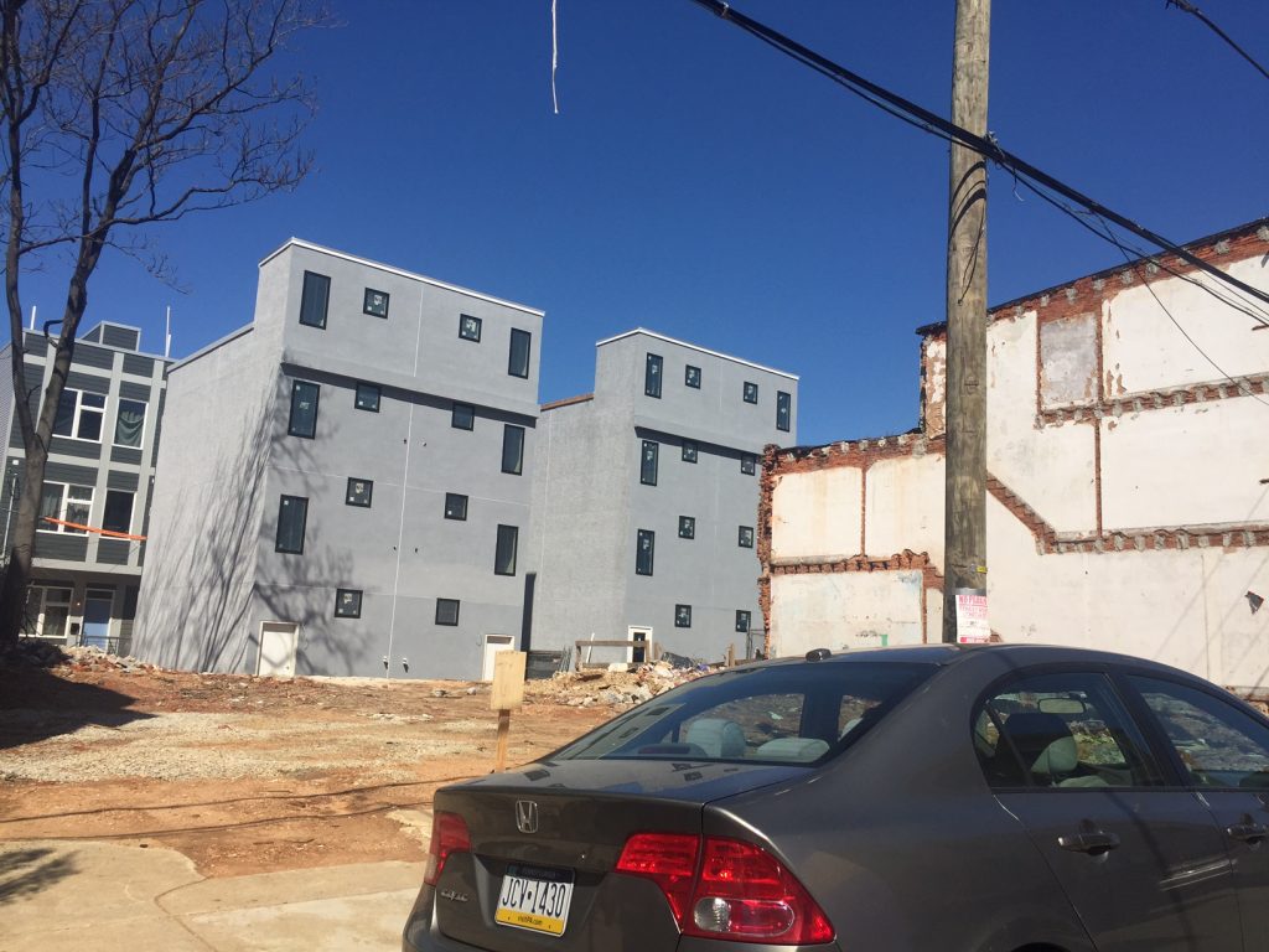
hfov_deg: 61.7
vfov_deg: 48.2
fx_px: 1063
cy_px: 476
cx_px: 634
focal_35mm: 29
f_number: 2.2
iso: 32
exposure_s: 1/3300
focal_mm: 4.15
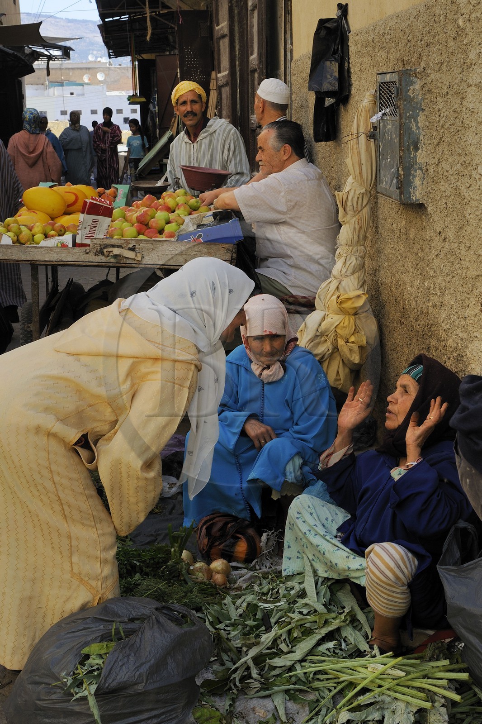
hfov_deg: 29.9
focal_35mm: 45
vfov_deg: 43.6
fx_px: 904
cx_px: 241
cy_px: 362
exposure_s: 1/160
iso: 400
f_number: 13
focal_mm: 45
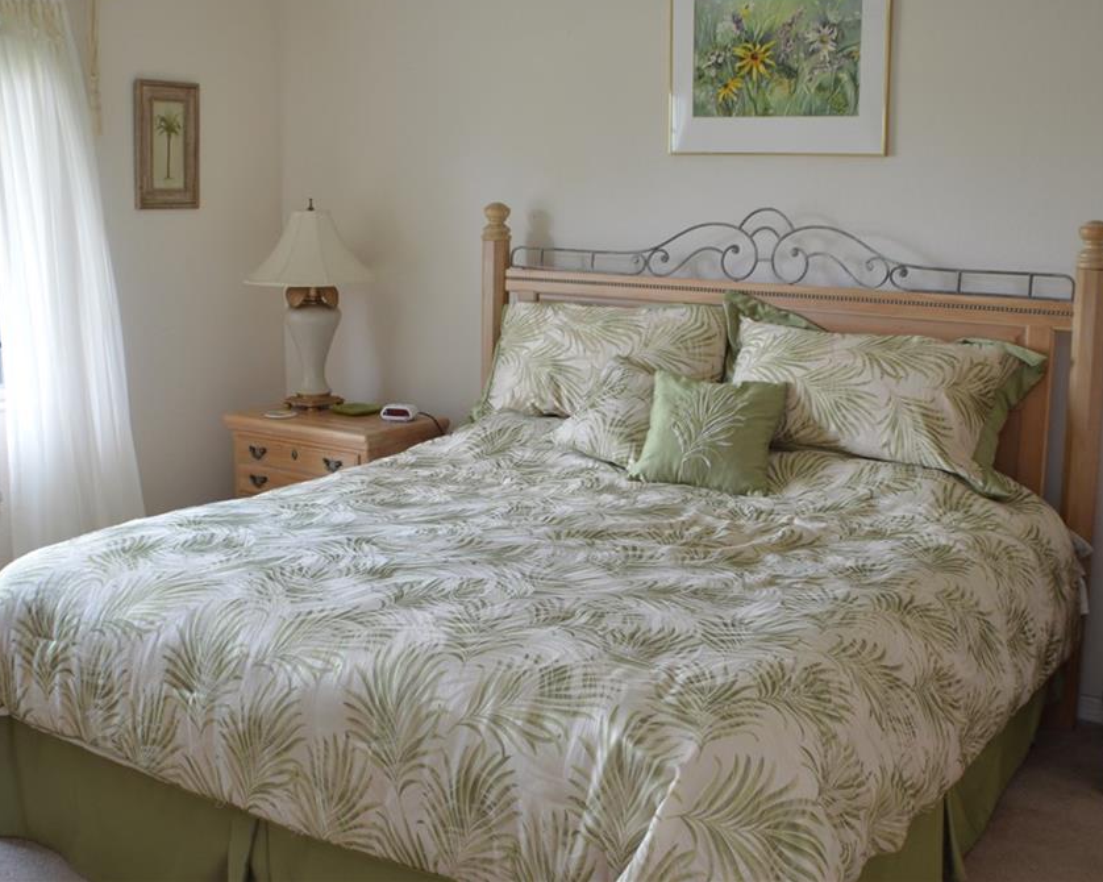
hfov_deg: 34.1
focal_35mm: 55
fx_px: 1795
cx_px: 501
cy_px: 436
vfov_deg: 27.6
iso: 400
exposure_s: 1/30
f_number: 4.8
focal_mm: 32
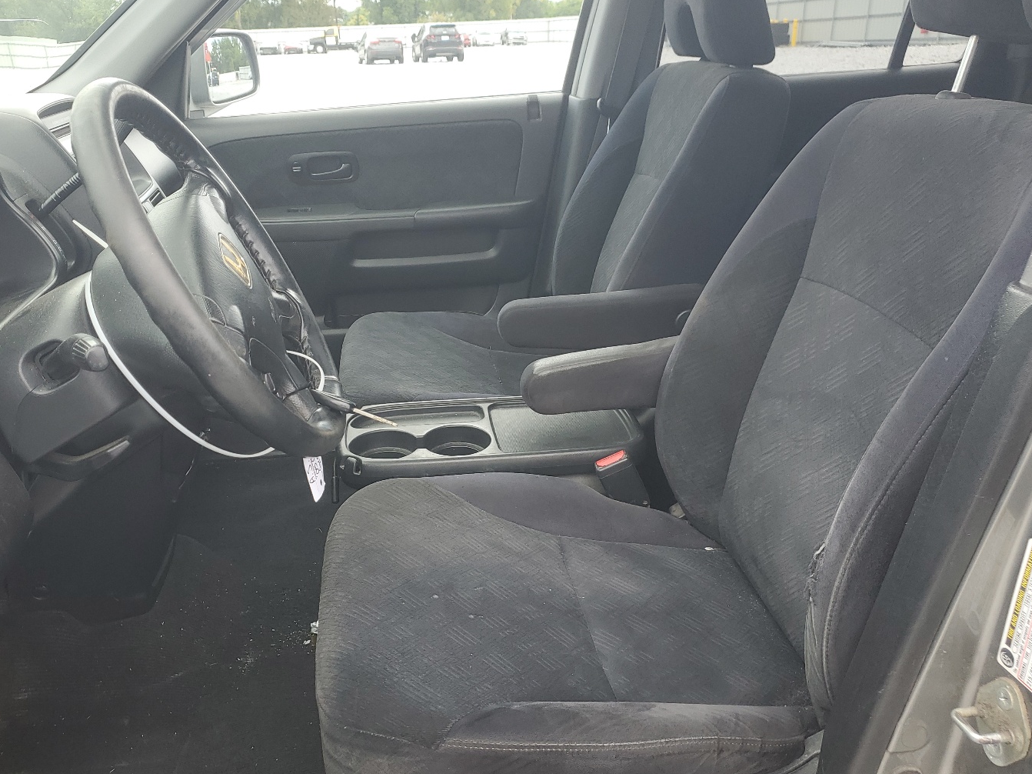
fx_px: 924
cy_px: 434
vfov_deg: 45.3
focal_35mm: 31
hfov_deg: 58.3
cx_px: 467
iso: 50
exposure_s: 1/263
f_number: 1.5
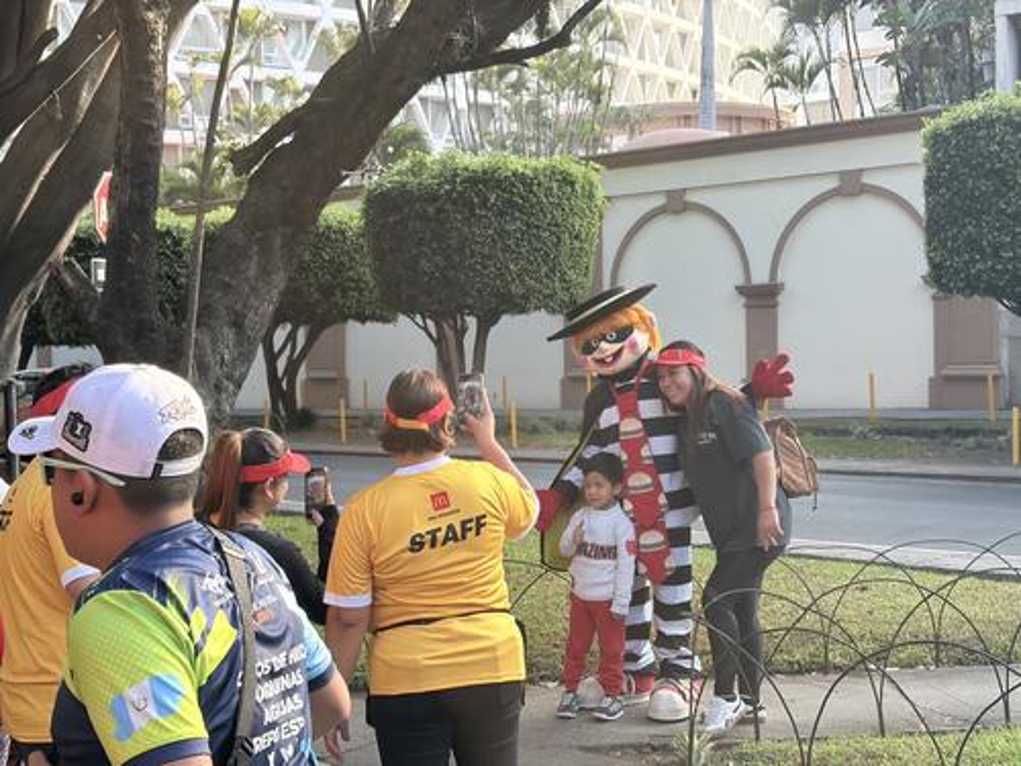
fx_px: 1534
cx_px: 510
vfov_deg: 28.0
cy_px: 383
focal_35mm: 52
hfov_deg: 36.8
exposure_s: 1/343
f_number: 1.6
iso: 40
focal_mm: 5.96
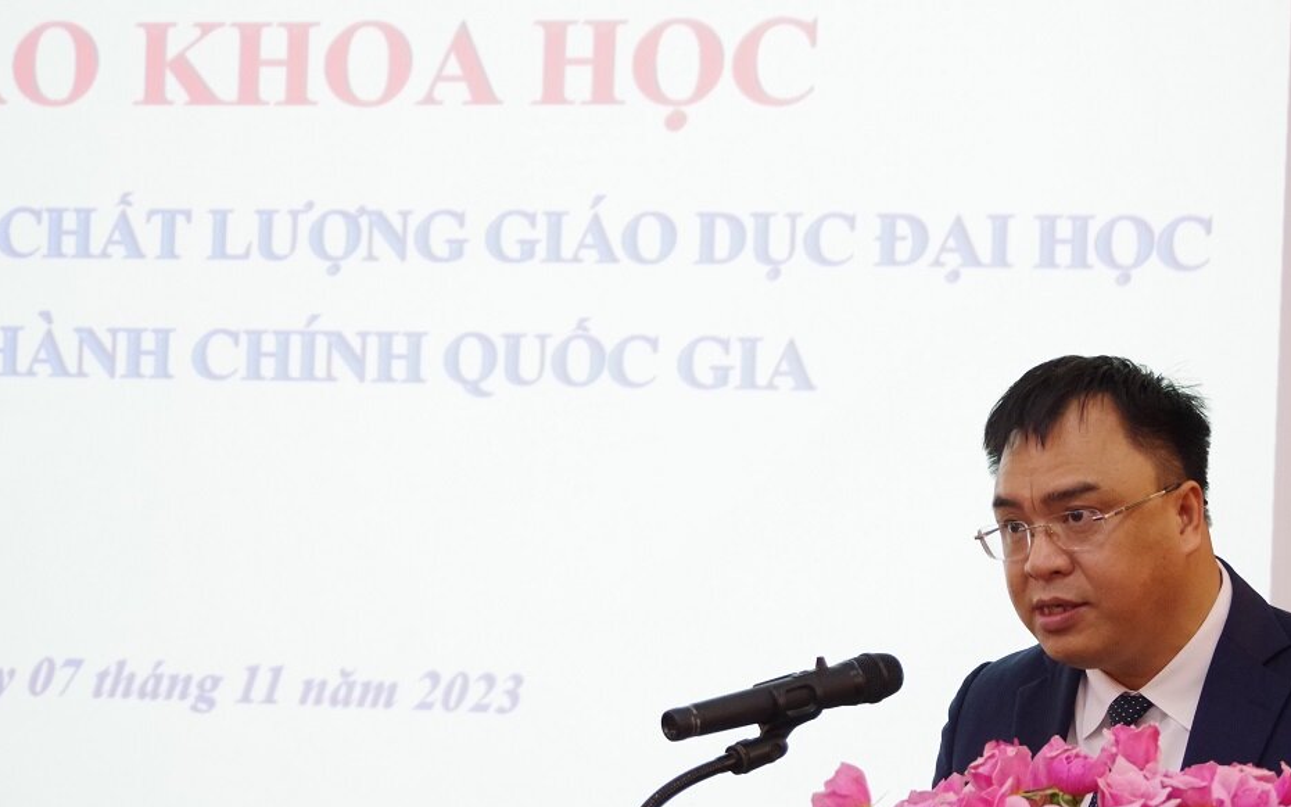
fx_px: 2639
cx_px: 998
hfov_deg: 27.1
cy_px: 600
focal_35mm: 75
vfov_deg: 17.3
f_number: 4.5
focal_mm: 31
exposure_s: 1/60
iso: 1600
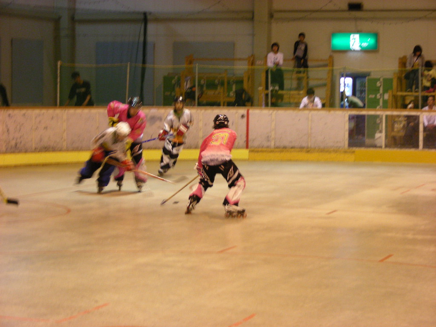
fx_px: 1247
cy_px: 164
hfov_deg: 19.8
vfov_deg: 14.9
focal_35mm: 99
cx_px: 218
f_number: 3.5
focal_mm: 16.5
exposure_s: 1/21.3
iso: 200
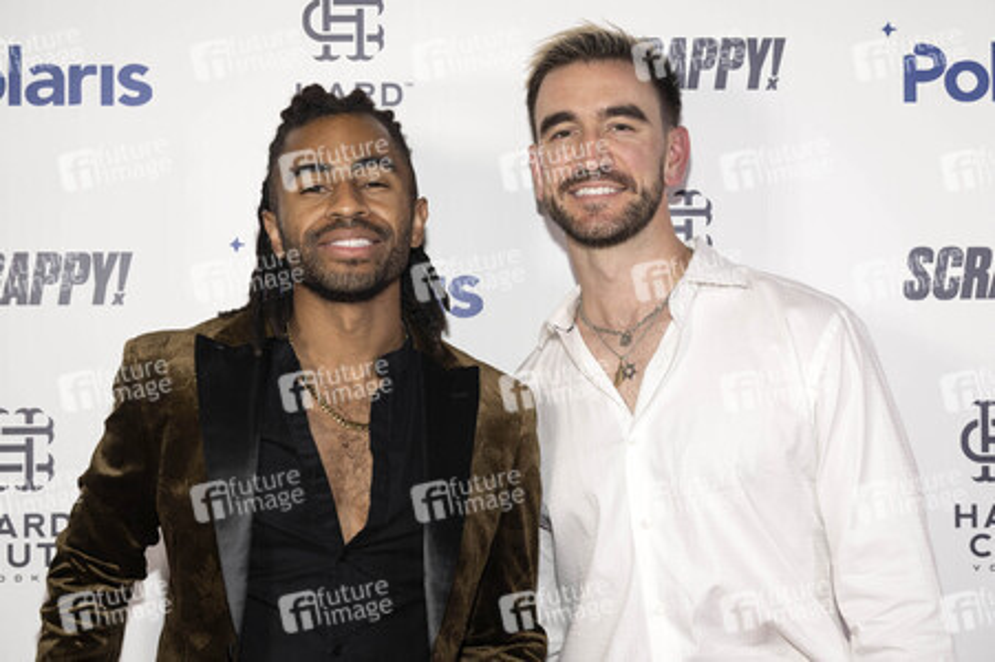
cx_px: 498
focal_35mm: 54
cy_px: 331
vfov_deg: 25.0
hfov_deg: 36.9
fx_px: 1491
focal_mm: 54
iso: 800
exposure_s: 1/200
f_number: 5
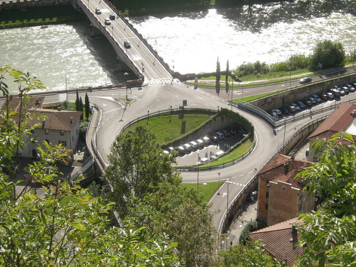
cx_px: 178
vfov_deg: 18.9
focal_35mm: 78
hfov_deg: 25.0
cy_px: 134
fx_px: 802
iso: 91
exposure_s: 1/377
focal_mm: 13
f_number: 4.8
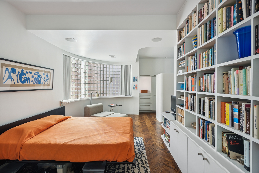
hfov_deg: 93.3
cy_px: 86
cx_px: 130
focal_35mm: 17
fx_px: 122
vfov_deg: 70.5
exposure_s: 1/60
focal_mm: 17
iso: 500
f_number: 8
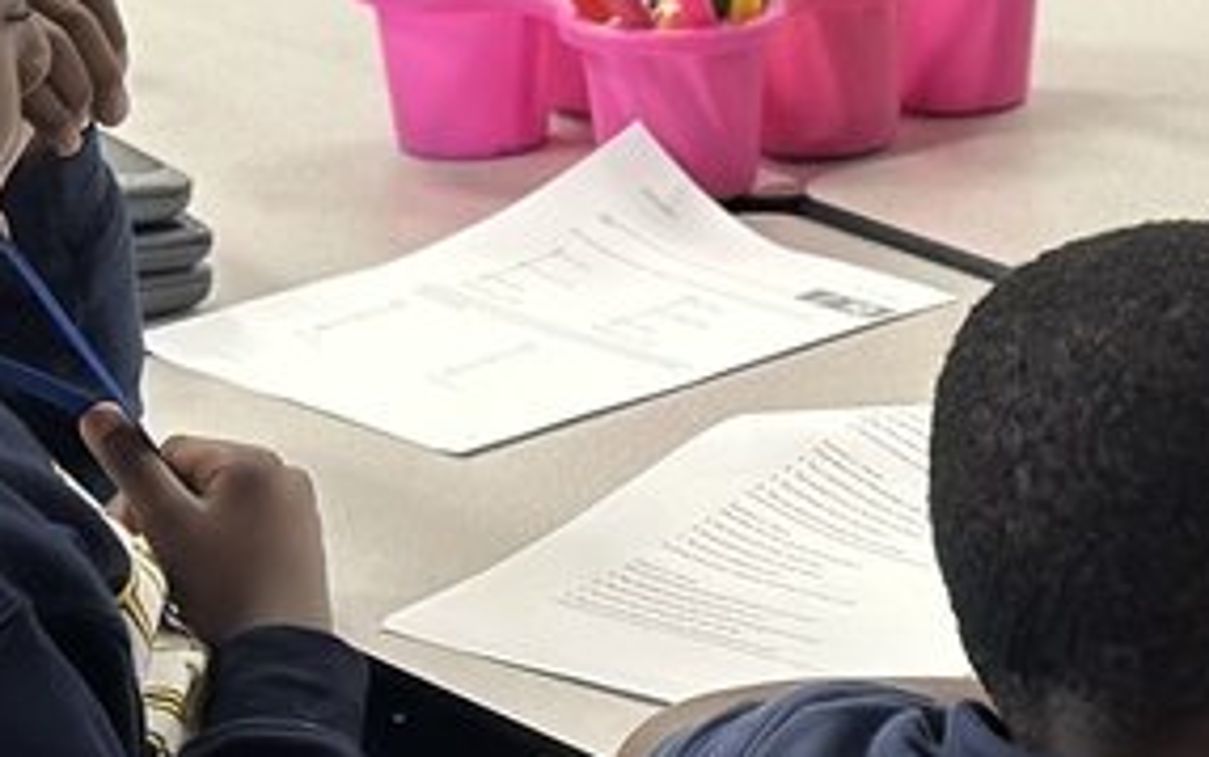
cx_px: 1674
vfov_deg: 7.2
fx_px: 5999
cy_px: 59
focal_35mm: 182
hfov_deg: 11.2
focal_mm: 6.86
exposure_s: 1/60
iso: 200
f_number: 1.78
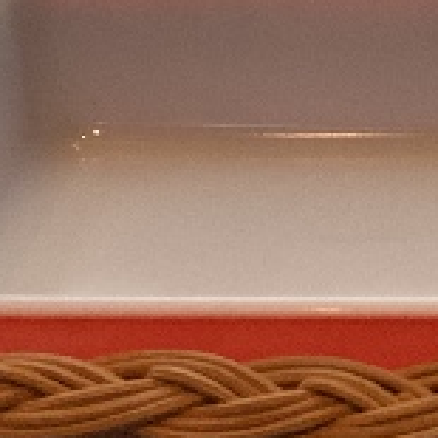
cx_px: 430
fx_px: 1517
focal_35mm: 106
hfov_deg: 16.1
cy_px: 294
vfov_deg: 16.4
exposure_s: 1/60
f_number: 1.8
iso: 50
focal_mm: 3
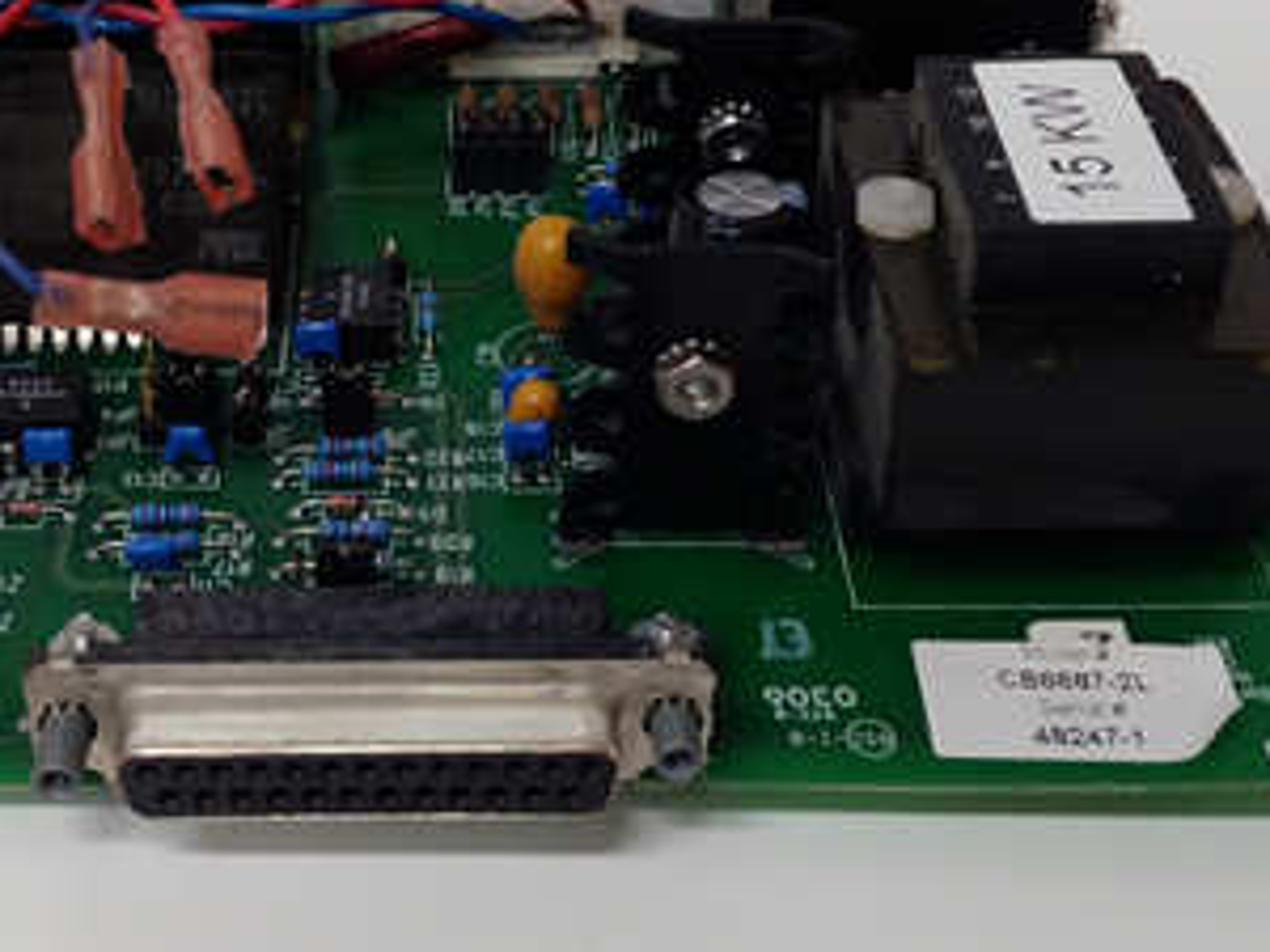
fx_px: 1981
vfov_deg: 26.7
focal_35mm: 54
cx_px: 419
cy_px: 228
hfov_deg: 35.2
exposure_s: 1/33
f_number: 2
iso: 194
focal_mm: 3.79
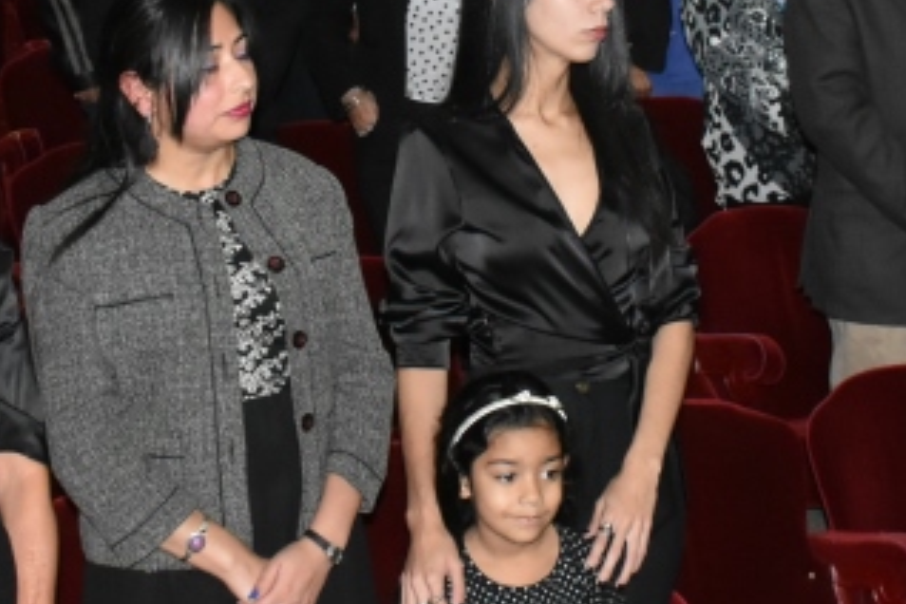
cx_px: 459
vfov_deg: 15.4
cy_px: -30
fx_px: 2189
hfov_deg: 23.4
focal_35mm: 87
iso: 3200
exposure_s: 1/60
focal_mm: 18
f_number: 7.1
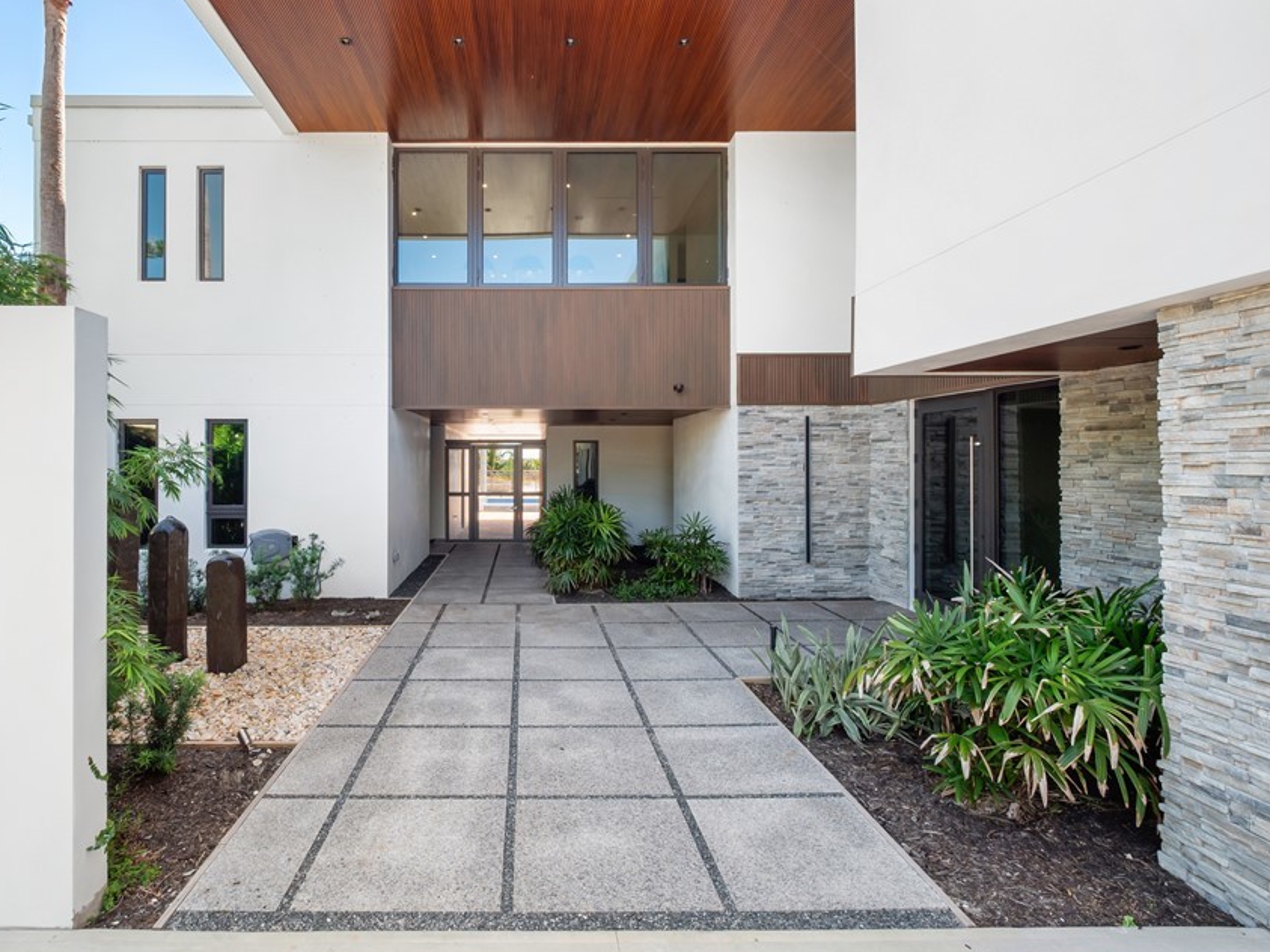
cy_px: 465
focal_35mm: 17
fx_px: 624
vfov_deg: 74.7
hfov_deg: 90.3
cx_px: 536
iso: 200
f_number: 7.1
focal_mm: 7
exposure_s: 1/40
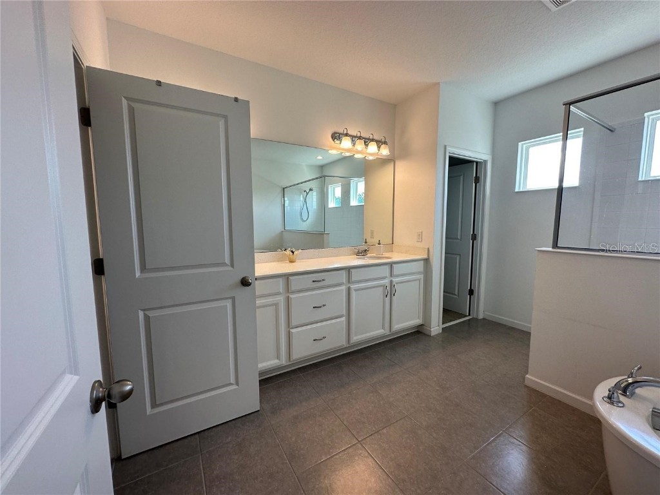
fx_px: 267
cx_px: 330
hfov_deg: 102.1
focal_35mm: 14
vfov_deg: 85.7
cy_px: 248
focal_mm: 2.22
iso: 64
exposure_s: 1/120
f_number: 2.2
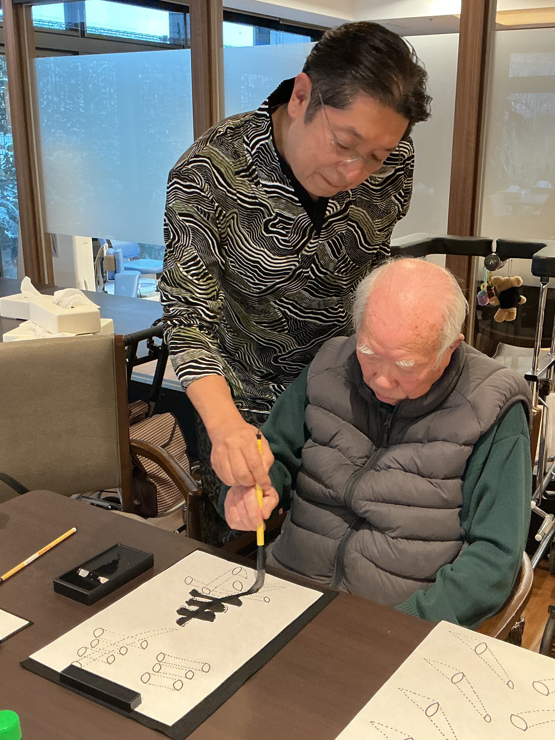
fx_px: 834
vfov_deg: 47.9
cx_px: 317
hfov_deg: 36.8
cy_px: 369
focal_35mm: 39
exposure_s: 1/60
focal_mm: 3
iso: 160
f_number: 1.8
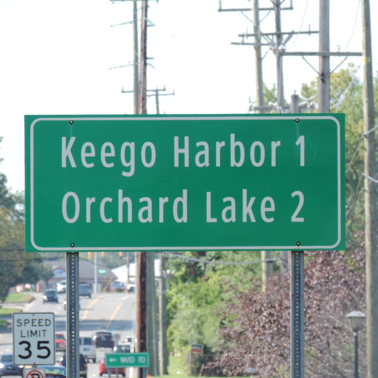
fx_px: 6350
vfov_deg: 3.4
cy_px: 189
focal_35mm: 514
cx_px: 212
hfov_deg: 3.4
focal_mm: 77.5
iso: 160
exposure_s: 1/250
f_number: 4.9
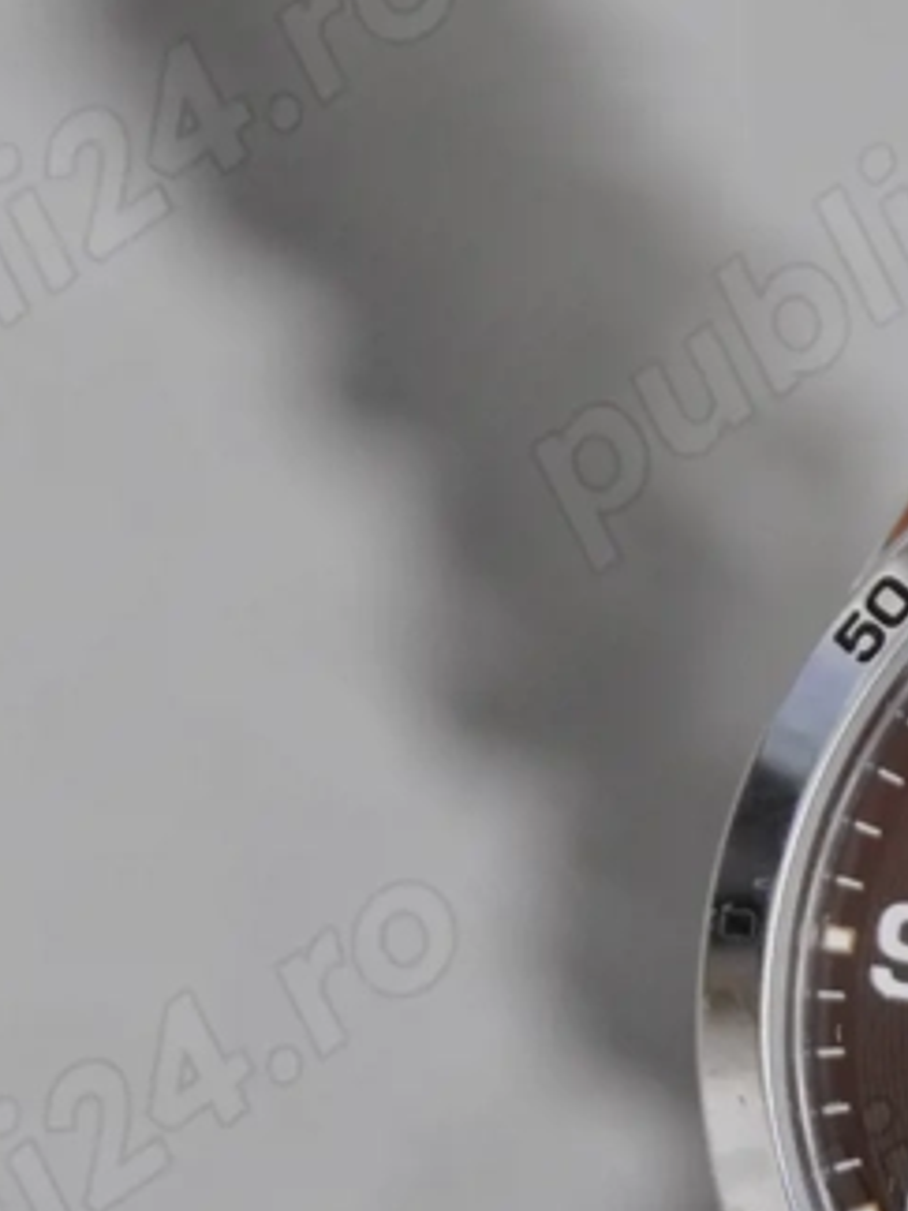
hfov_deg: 4.7
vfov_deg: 6.4
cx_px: 1364
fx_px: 10877
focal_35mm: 311
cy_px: 1084
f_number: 5.6
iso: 250
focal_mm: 70
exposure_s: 1/500
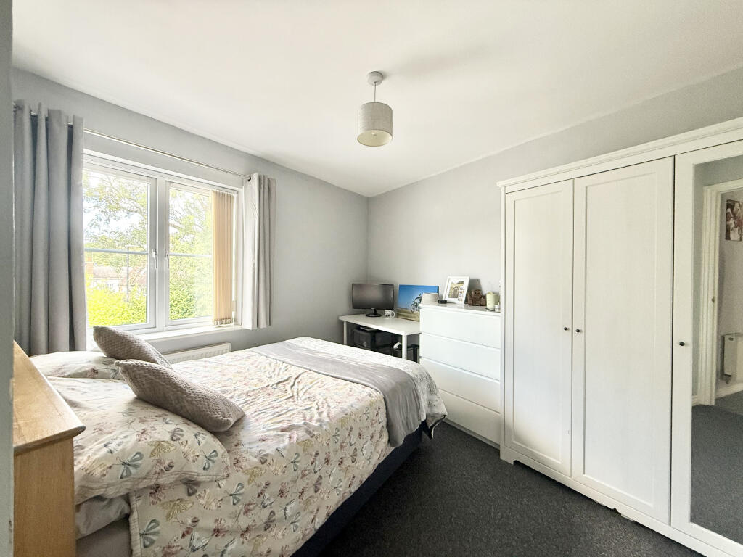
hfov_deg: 102.1
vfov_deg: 85.7
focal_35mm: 14
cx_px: 372
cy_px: 278
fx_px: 300
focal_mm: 2.22
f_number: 2.2
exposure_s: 1/99
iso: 320
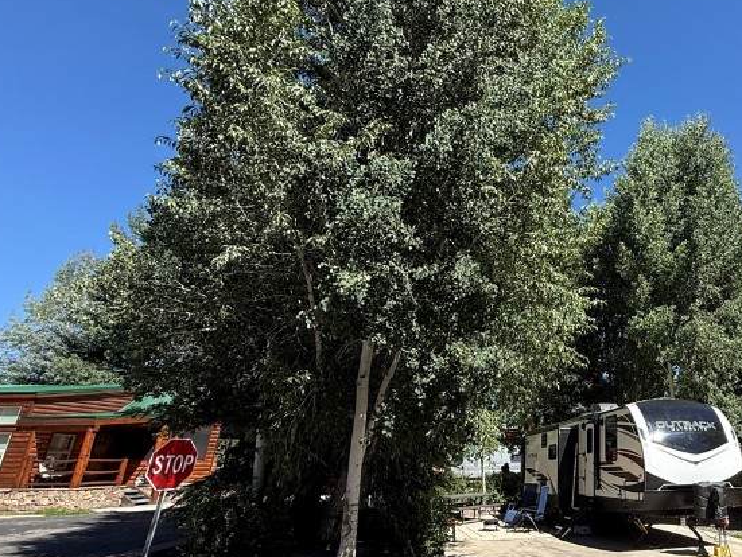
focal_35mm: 26
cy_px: 260
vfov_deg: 53.1
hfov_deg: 60.0
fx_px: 558
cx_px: 628
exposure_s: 1/820
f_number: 2.2
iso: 64
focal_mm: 2.22
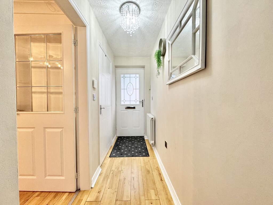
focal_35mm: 14
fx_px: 110
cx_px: 136
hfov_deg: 102.1
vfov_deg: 85.7
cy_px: 102
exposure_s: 1/100
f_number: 2.2
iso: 160
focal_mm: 2.22
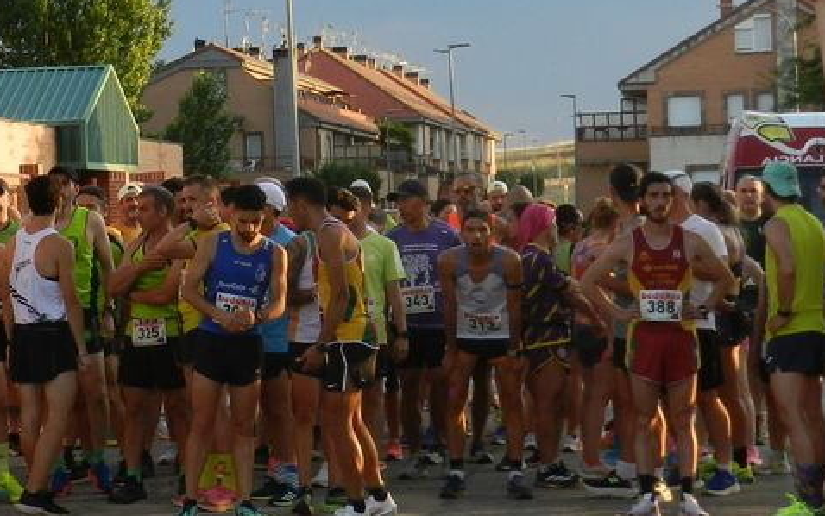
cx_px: -9
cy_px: 135
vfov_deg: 9.3
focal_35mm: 141
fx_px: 3171
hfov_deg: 14.6
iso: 160
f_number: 4.4
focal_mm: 9.4
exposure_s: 1/200
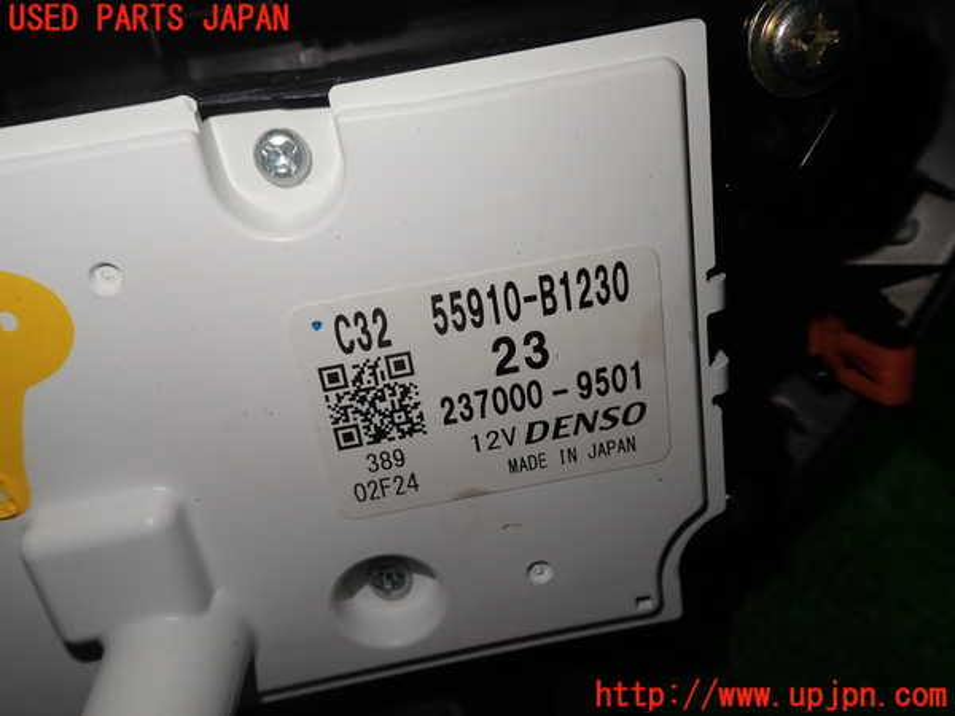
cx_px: 478
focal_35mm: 30
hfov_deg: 60.0
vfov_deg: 46.8
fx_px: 828
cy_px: 358
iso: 100
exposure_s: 1/80
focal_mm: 5.4
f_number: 3.2
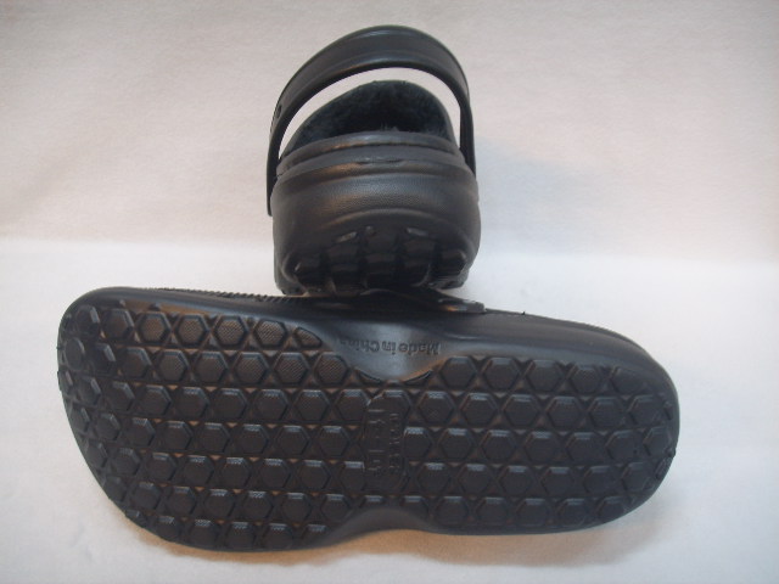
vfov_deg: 36.8
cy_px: 292
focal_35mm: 39
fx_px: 878
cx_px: 390
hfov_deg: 47.9
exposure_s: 1/10
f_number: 3.5
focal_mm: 6.6
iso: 63
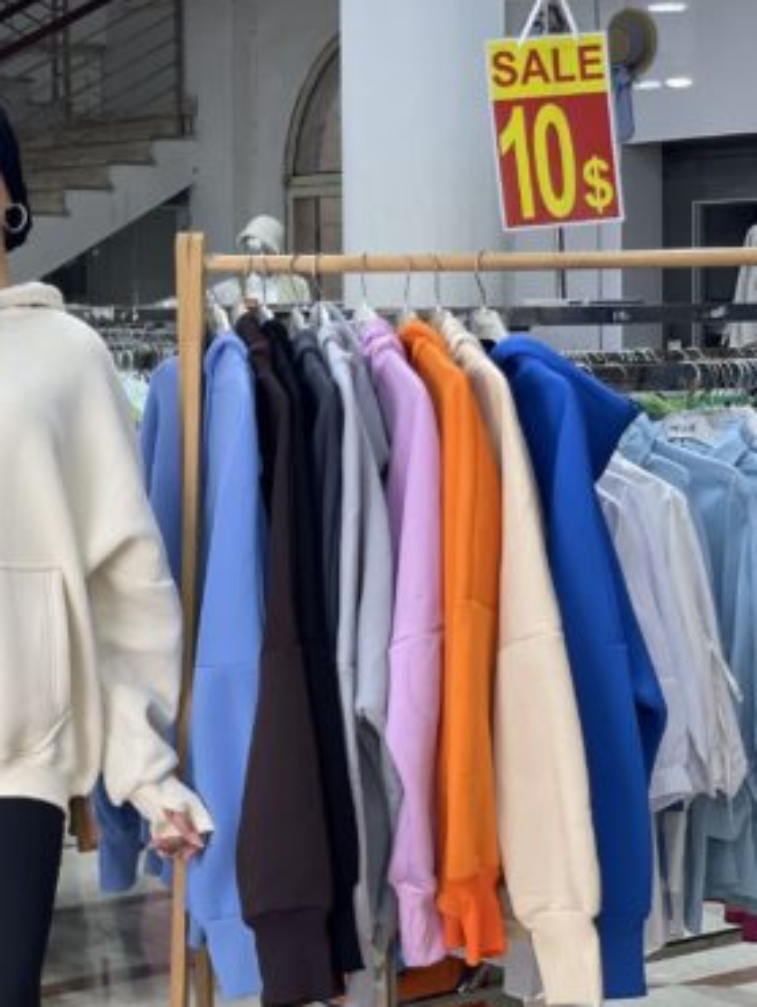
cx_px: 152
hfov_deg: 17.5
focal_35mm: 84
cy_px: 366
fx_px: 2445
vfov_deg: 23.2
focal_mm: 6
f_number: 2
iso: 50
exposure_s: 1/100
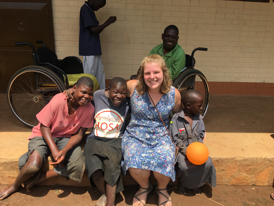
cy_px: 103
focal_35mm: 29
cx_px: 137
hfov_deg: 61.7
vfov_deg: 48.2
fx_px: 230
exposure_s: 1/1304
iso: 25
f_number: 2.2
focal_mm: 4.15
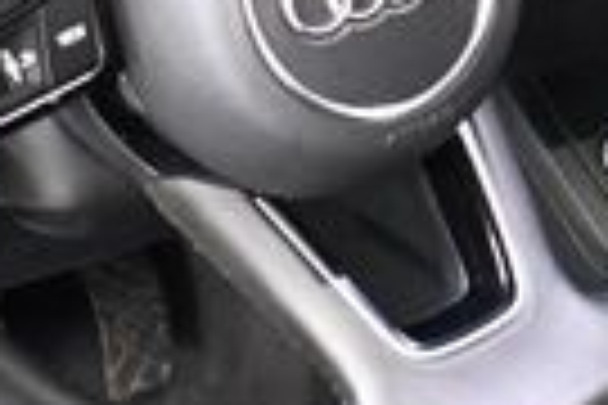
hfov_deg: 11.9
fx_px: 2888
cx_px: 590
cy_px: 70
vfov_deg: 8.0
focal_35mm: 171
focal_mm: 18
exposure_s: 1/60
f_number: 3.5
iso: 3600
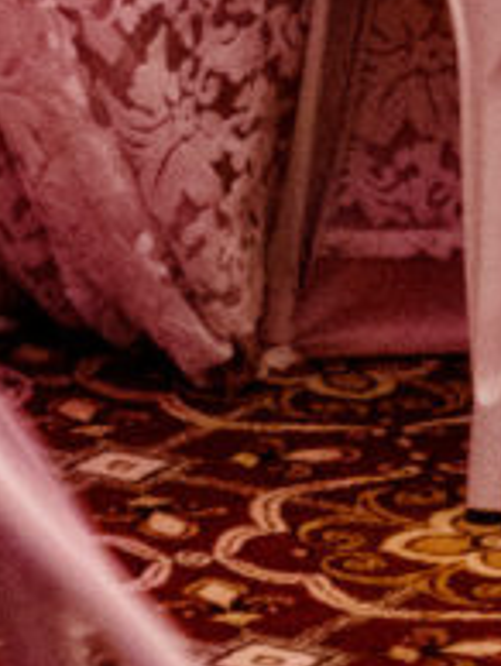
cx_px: 151
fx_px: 8299
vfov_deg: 4.5
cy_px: -985
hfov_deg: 3.5
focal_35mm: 431
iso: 8000
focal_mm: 55
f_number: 2.8
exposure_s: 1/200
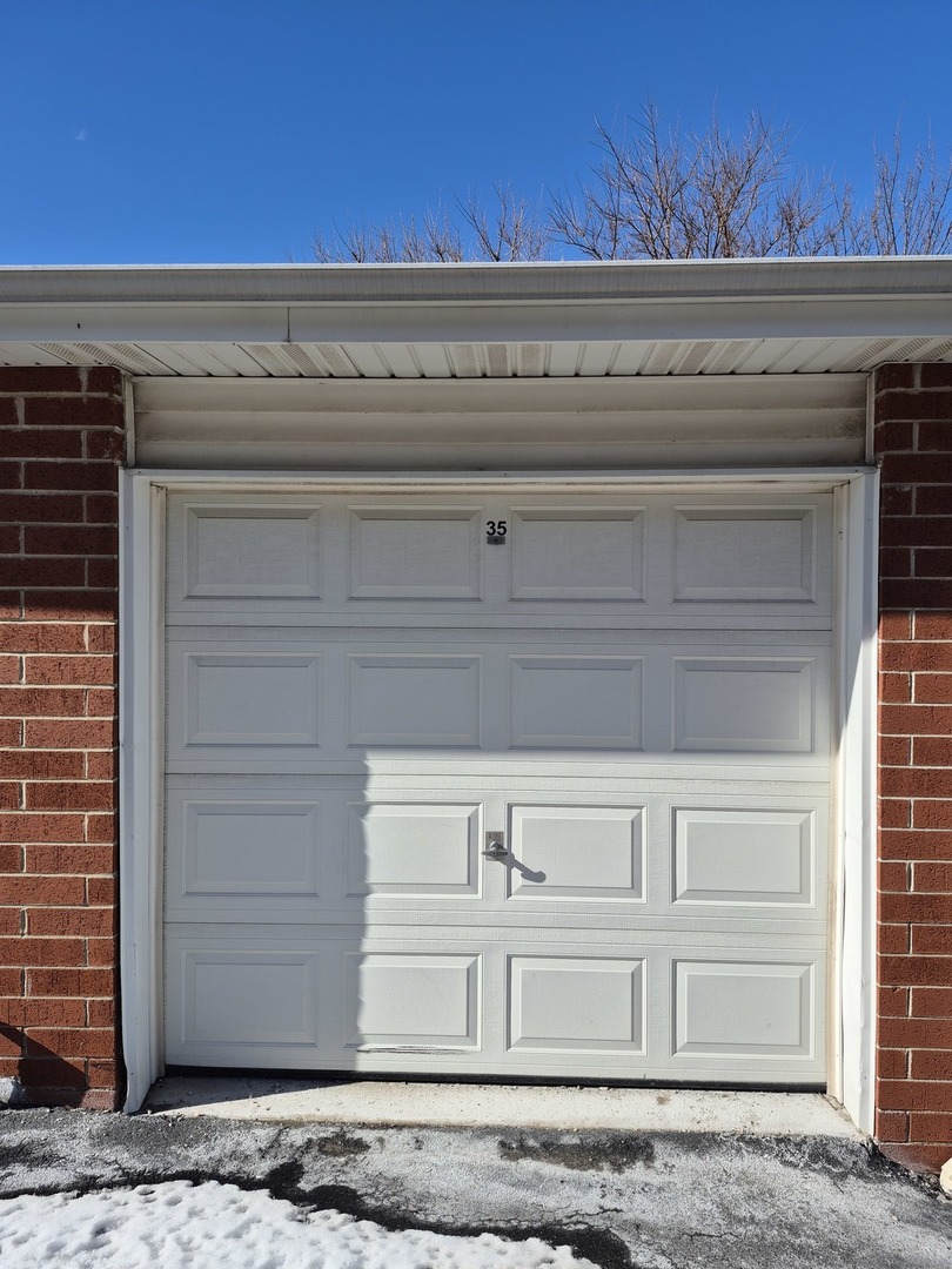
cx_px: 476
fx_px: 843
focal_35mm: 23
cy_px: 634
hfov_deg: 58.9
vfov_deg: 73.9
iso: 25
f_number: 1.8
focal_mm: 5.4
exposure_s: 1/2312
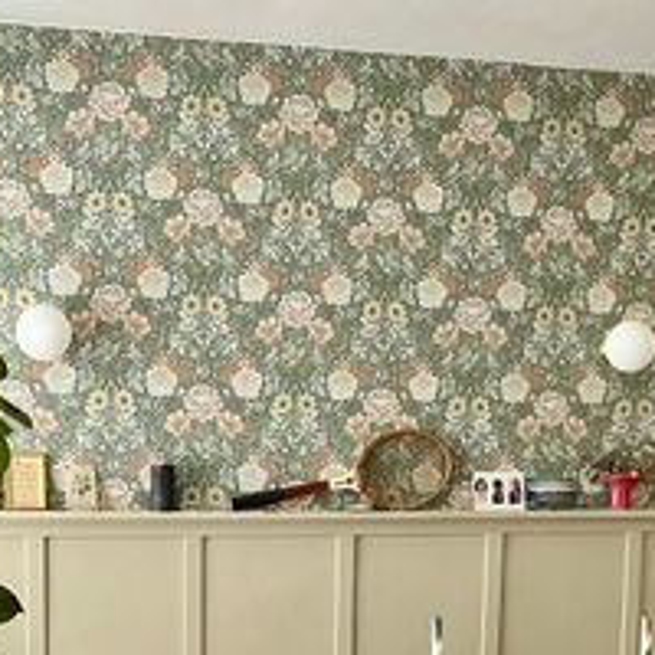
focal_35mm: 69
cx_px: 259
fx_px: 1477
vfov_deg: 23.7
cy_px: 684
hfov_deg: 25.0
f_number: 1.6
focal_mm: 5.1
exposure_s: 1/60
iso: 160
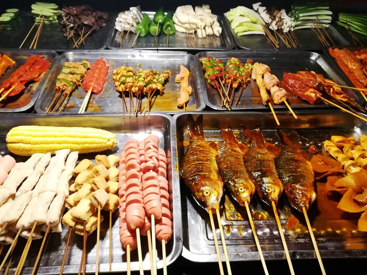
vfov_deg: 53.1
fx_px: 276
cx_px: 184
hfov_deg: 67.3
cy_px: 138
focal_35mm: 26
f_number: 2.2
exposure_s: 1/30
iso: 400
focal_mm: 3.83
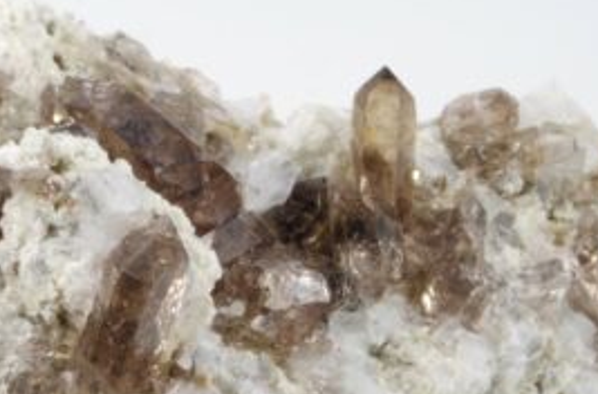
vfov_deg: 11.6
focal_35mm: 117
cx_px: 116
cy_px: 250
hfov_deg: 17.4
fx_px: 1937
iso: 100
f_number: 4.5
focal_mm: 35
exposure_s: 1/2.5
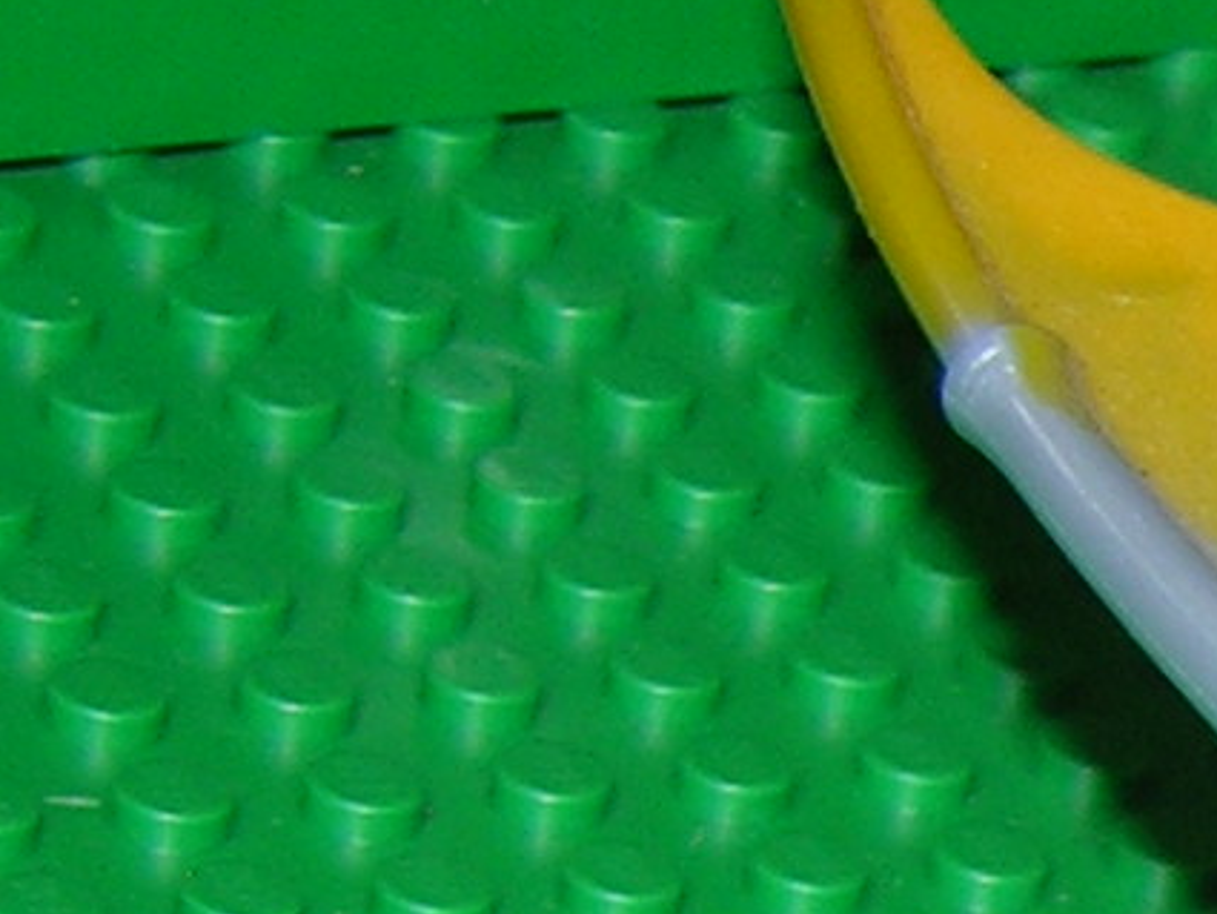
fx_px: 9987
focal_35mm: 284
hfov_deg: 6.4
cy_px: 3057
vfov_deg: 4.9
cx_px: 3708
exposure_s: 1/60.1
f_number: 2.8
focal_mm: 9.5
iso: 50
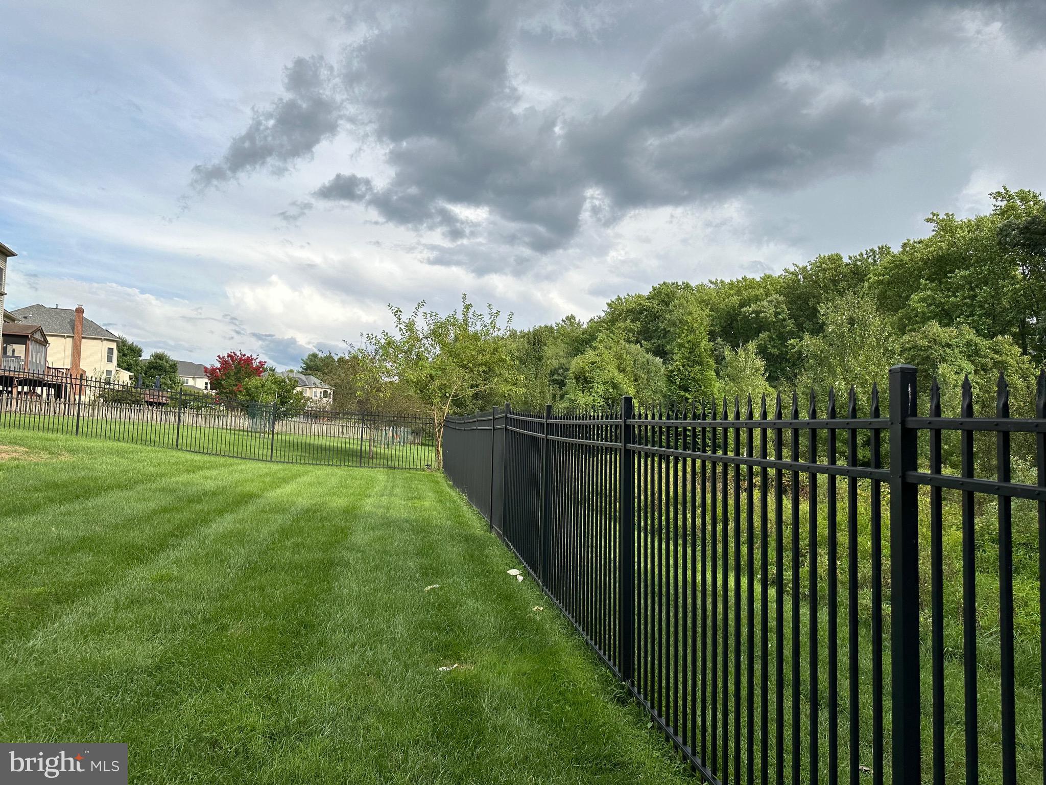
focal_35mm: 24
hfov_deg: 71.6
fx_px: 725
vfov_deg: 56.8
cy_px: 392
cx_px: 523
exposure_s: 1/2299
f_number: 1.78
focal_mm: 6.86
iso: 80
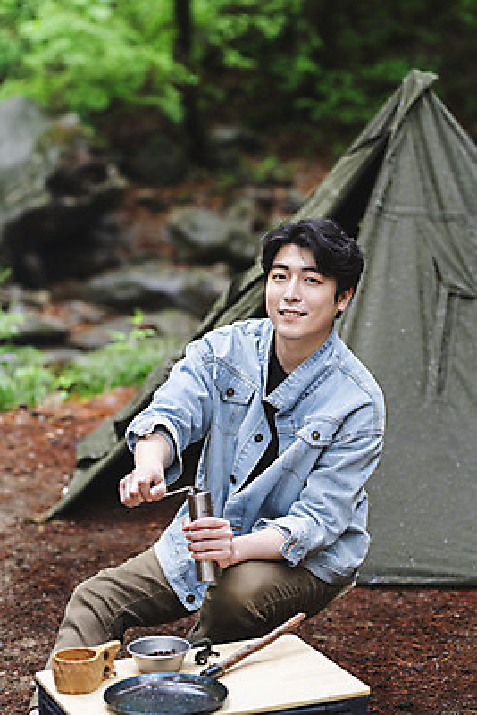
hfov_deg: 16.1
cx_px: 238
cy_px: 358
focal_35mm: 85
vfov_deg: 23.9
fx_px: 1688
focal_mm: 85
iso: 800
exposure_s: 1/200
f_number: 2.5
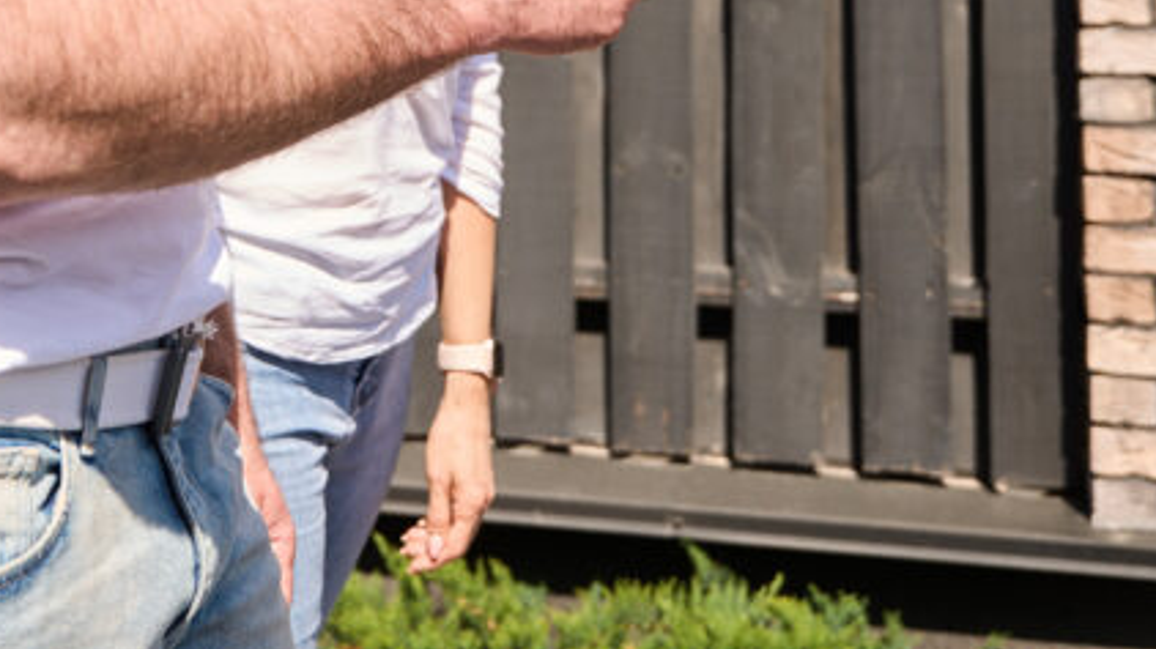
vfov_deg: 18.5
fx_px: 1869
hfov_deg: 34.2
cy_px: -171
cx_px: 422
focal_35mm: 61
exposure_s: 1/1600
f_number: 2.8
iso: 160
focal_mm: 24
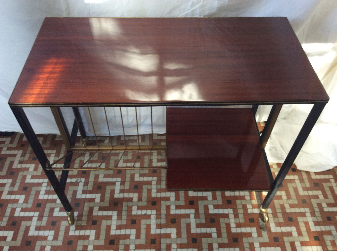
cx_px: 168
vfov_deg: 44.1
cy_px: 126
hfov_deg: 56.9
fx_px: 311
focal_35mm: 32
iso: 80
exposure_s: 1/25
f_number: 2.4
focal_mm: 3.3
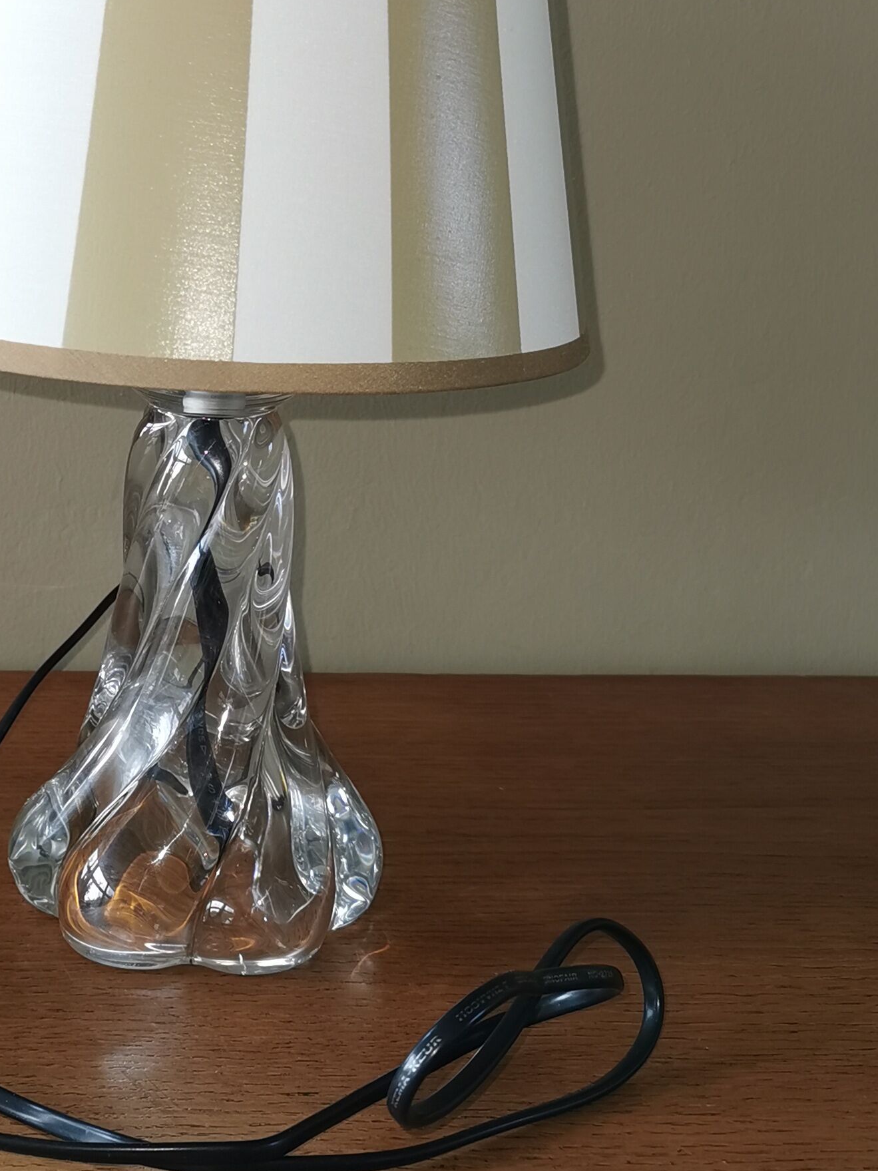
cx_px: 160
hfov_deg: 25.6
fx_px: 1894
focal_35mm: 56
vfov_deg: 34.3
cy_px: 493
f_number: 1.6
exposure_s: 1/100
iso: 64
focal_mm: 5.56
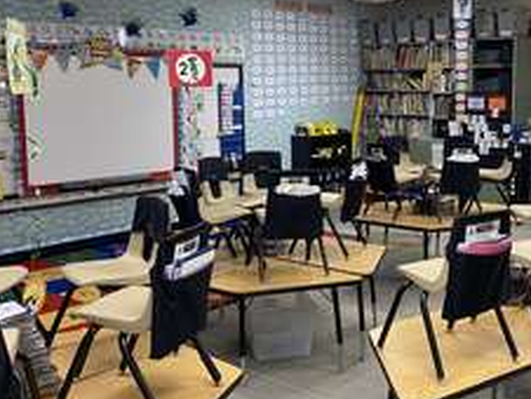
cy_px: 195
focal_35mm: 46
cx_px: 367
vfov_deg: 31.6
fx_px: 706
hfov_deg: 40.5
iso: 250
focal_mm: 4.25
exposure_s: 1/60
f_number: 1.8
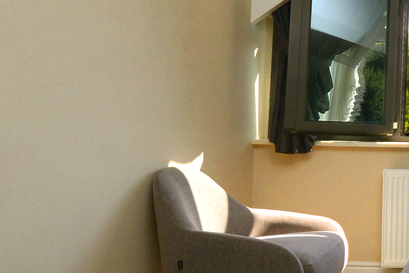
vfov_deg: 29.7
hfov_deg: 34.4
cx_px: 497
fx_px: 511
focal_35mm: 45
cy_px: 90
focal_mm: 14
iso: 320
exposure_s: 1/160
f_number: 10
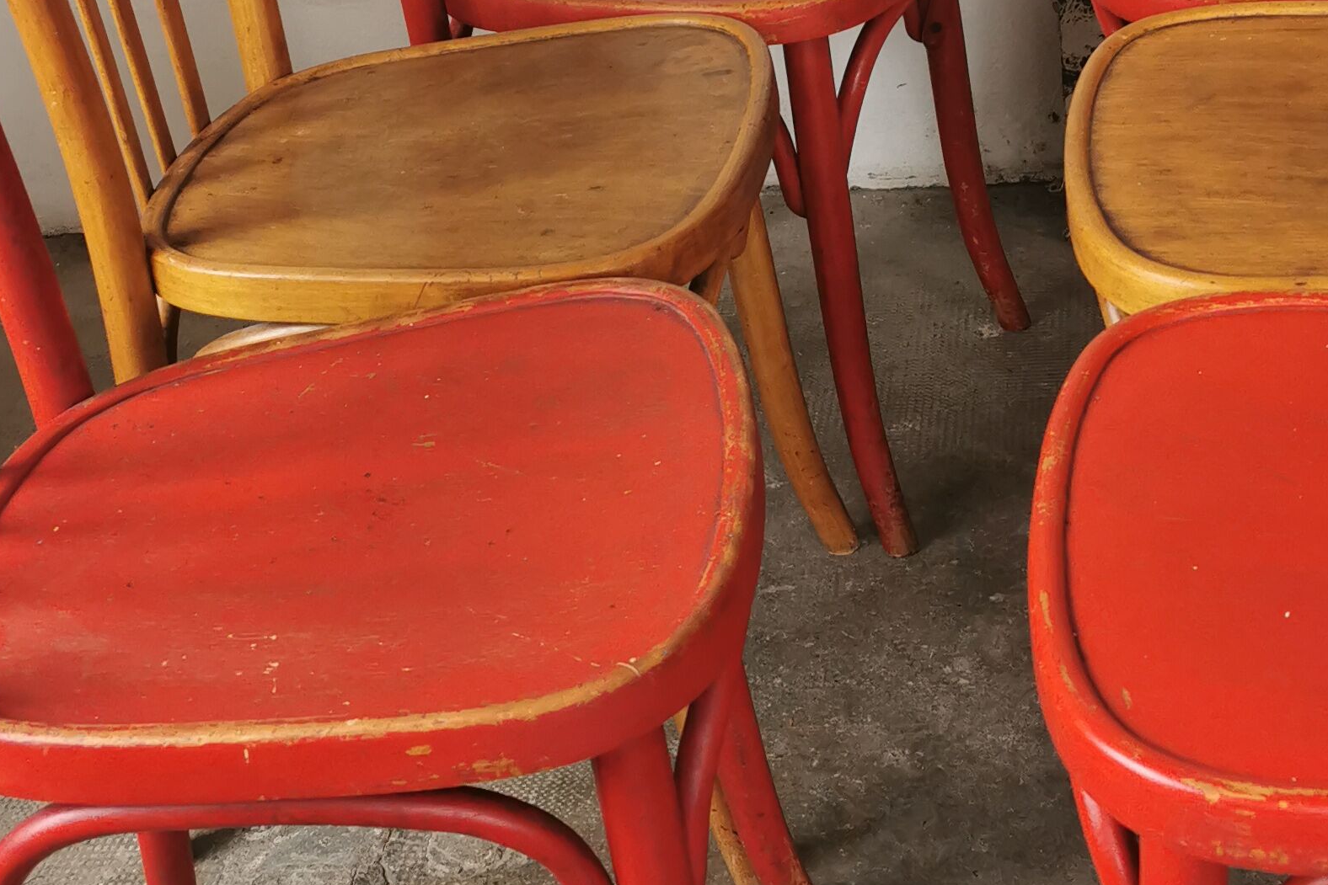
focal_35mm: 65
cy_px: 5
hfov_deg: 30.9
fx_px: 2398
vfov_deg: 20.3
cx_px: 768
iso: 160
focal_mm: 5.56
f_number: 1.6
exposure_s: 1/120
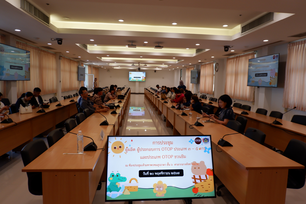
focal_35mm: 24
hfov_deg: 73.7
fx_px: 204
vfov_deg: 53.1
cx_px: 153
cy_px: 102
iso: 400
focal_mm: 16
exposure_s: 1/80
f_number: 4
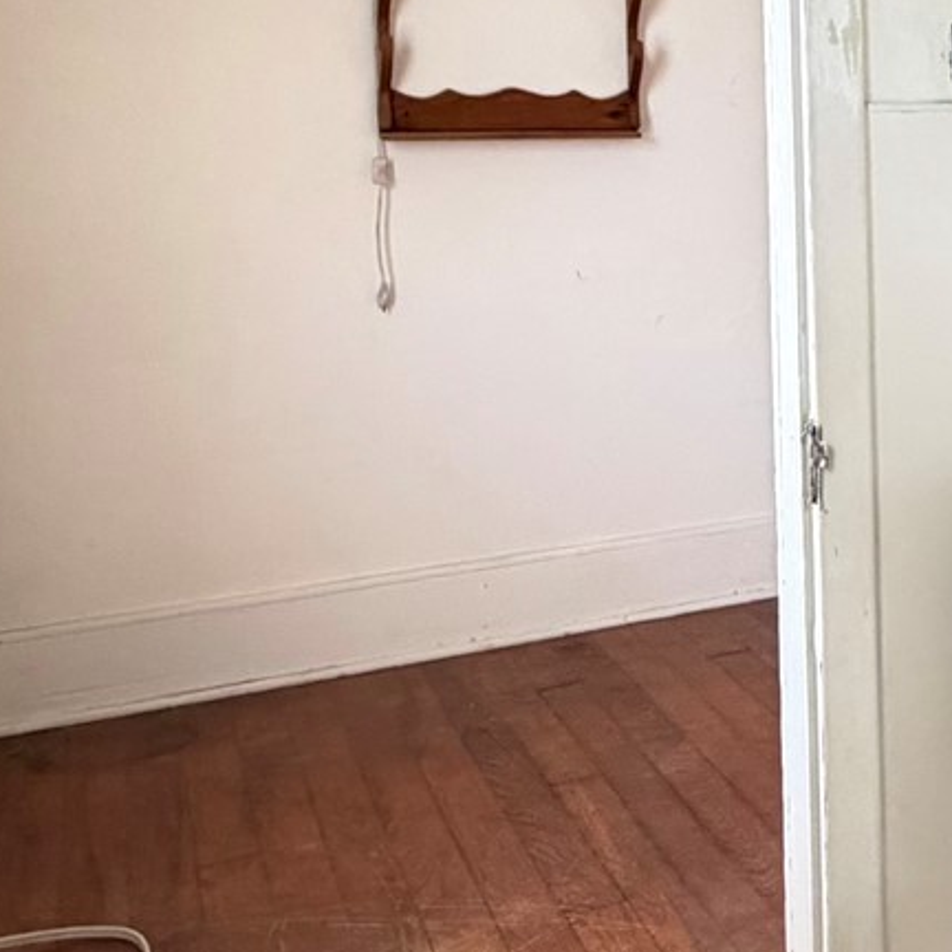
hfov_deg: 21.9
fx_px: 1711
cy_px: 156
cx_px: 1642
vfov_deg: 30.2
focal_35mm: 55
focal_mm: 2.22
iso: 320
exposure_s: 1/121
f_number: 2.2
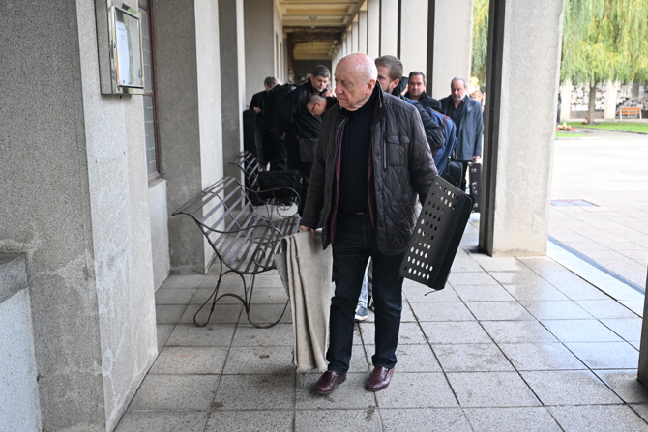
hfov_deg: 54.4
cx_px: 325
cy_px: 221
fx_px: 630
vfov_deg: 37.9
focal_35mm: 35
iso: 3200
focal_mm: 34
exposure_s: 1/1000
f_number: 3.5
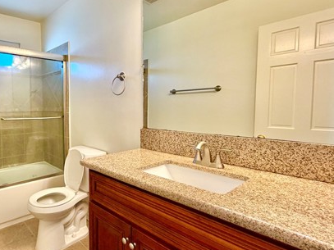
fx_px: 212
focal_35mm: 22
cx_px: 99
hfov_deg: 73.0
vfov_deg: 61.0
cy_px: 117
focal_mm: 2.22
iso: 250
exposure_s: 1/120
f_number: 2.2
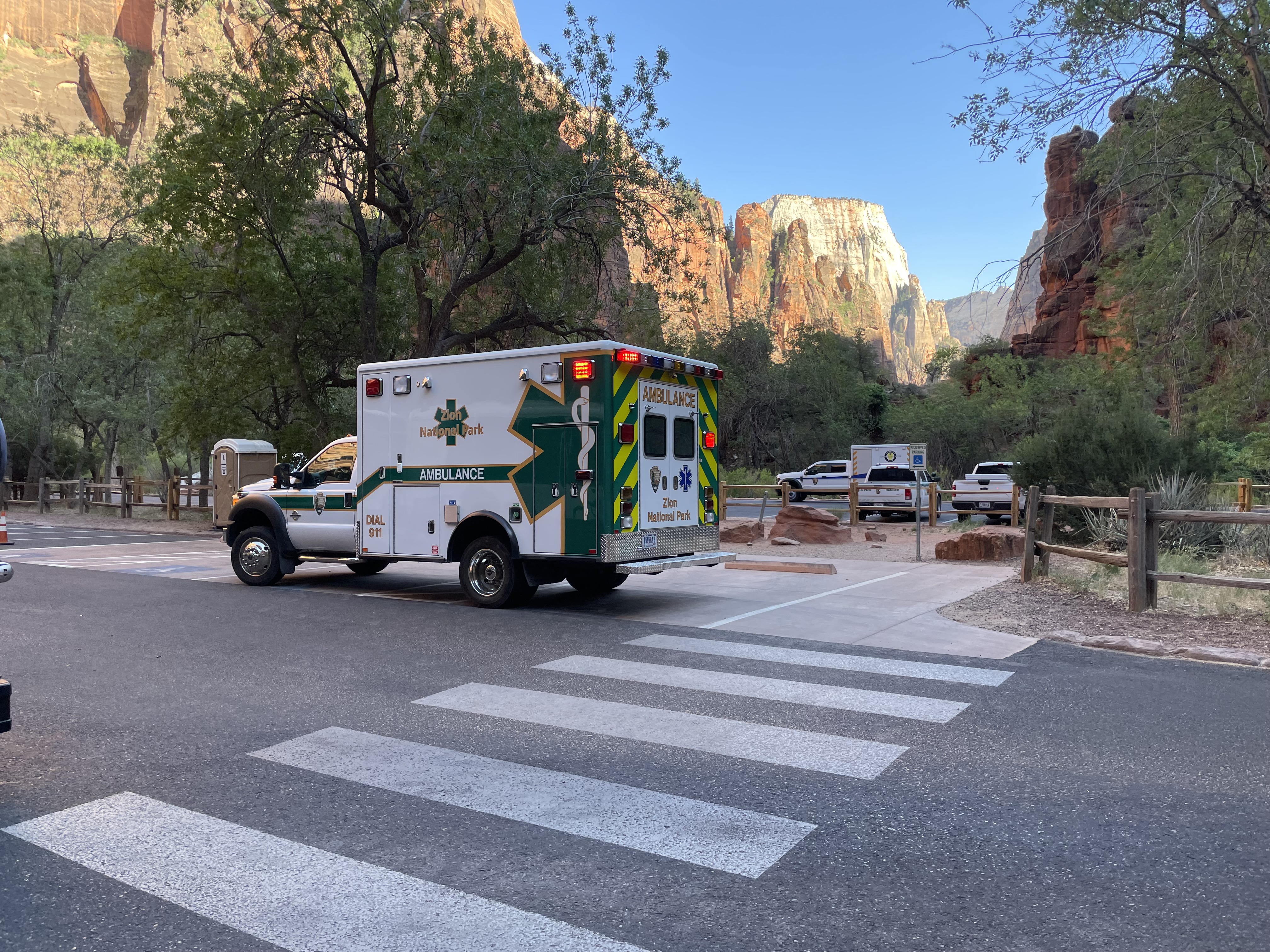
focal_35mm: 26
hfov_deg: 67.3
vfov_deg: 53.1
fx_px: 954
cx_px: 635
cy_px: 476
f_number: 1.6
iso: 32
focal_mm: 4.2
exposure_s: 1/266
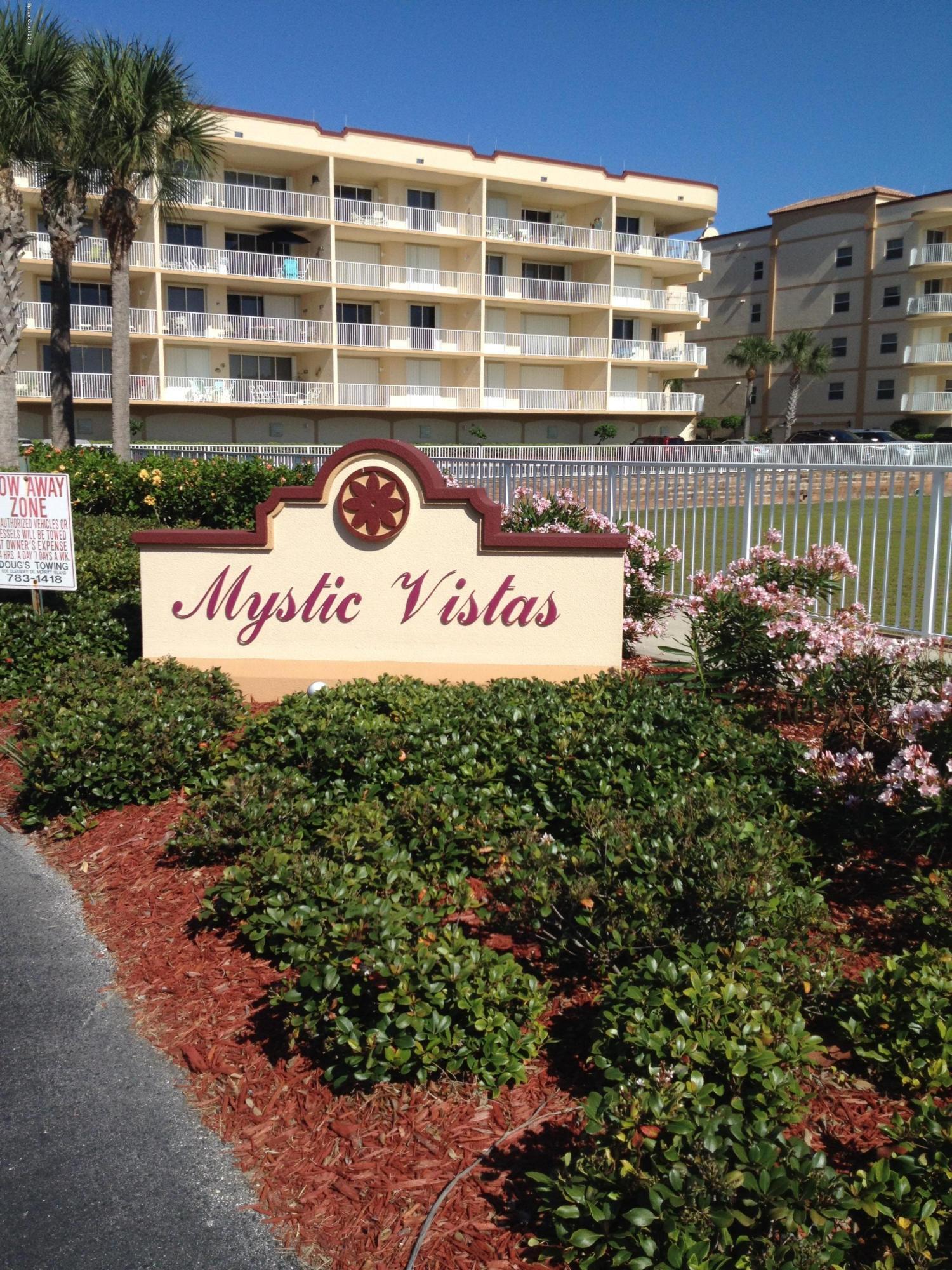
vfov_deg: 52.6
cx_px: 476
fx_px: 1283
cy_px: 635
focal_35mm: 35
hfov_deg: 40.7
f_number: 2.4
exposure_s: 1/2632
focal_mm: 4.28
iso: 50
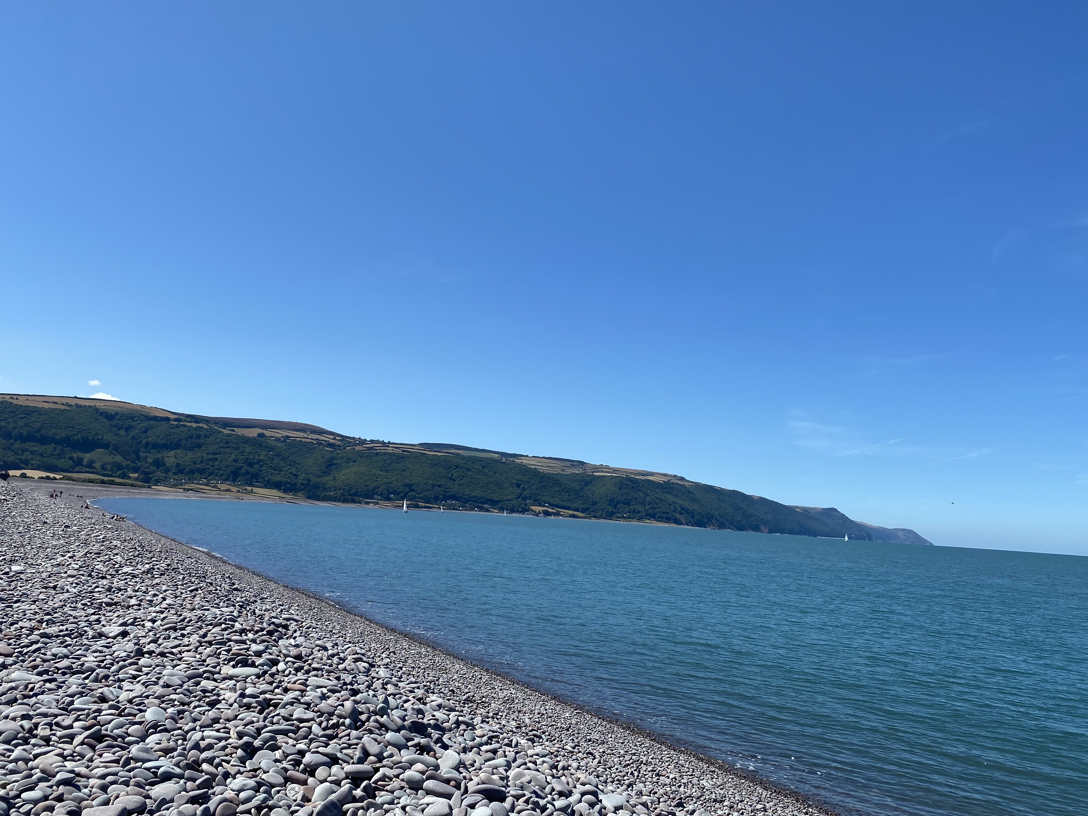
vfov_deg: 49.7
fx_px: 880
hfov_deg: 63.4
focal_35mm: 28
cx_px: 569
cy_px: 407
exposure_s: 1/3497
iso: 32
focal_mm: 4.25
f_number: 1.8
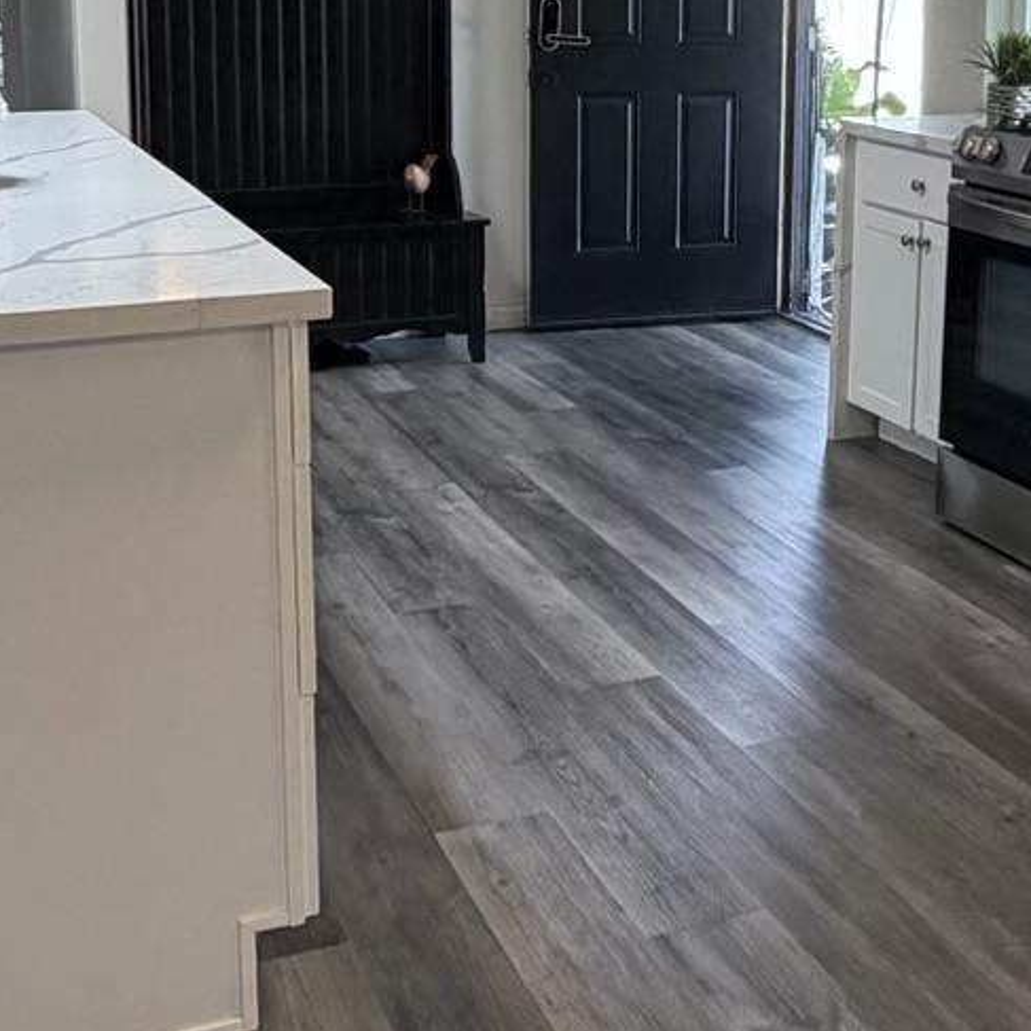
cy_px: 227
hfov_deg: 32.6
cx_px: 675
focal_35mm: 52
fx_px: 1752
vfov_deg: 32.0
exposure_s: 1/120
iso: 200
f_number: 2.2
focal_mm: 2.22
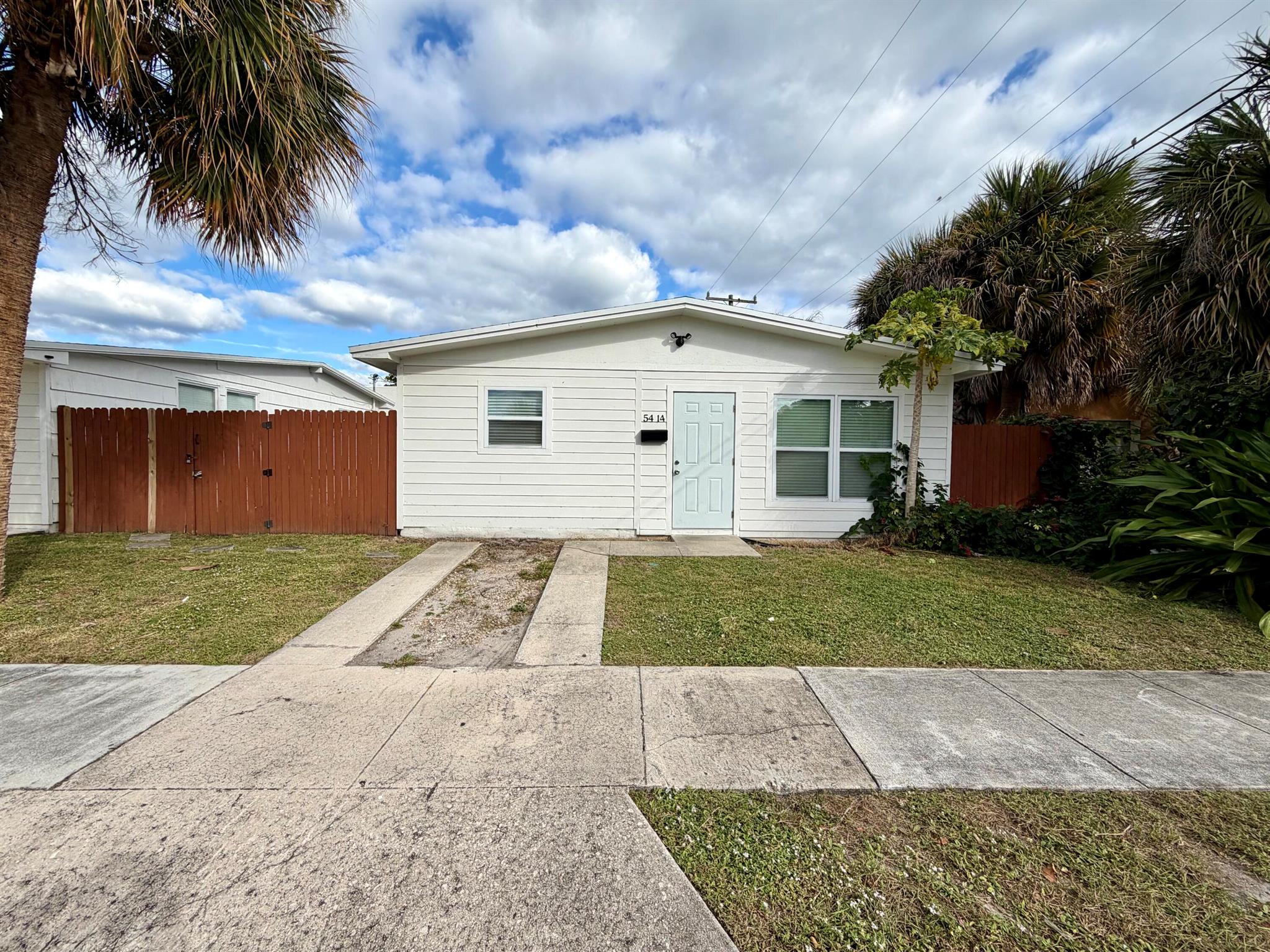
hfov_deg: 102.1
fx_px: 514
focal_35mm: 14
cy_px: 476
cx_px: 635
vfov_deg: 85.7
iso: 20
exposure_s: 1/864
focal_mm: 2.22
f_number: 2.2
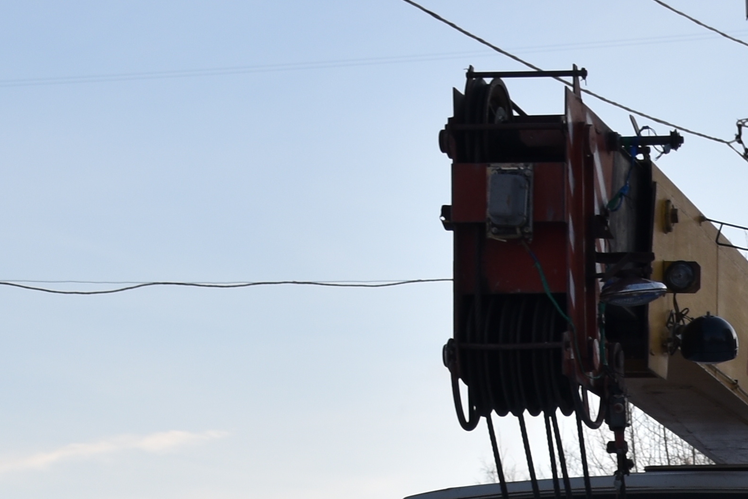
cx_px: 1059
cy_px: 863
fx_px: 3802
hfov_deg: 10.9
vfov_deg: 7.3
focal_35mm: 183
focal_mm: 32
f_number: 6.3
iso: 100
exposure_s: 1/160
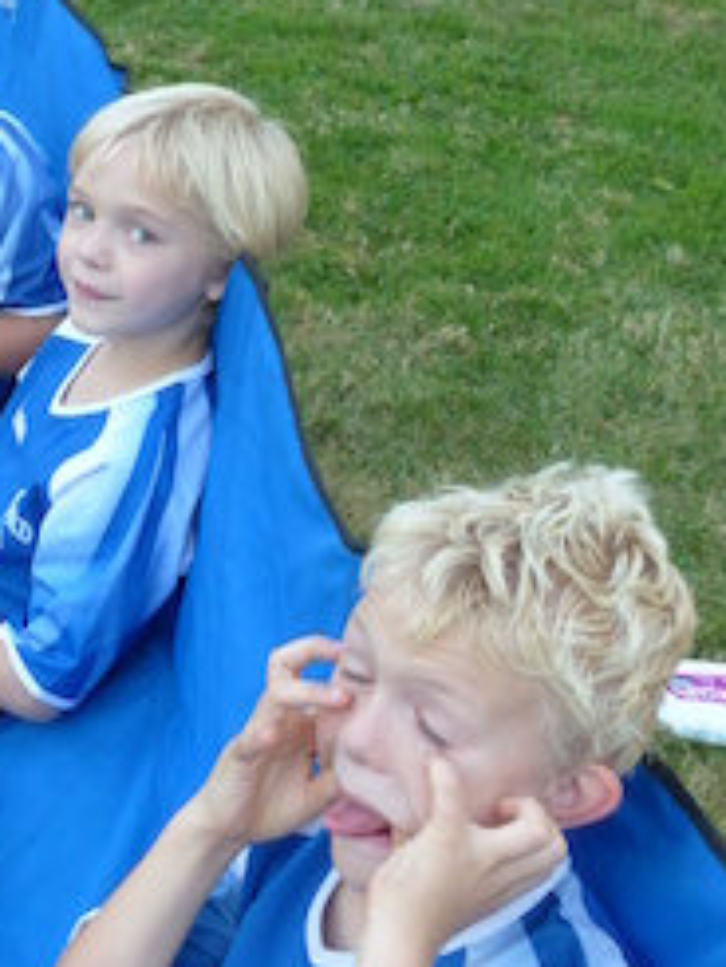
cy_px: 450
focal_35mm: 80
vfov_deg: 24.4
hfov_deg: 18.3
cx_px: 154
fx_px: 2235
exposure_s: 1/60
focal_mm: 8.7
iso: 320
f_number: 2.8
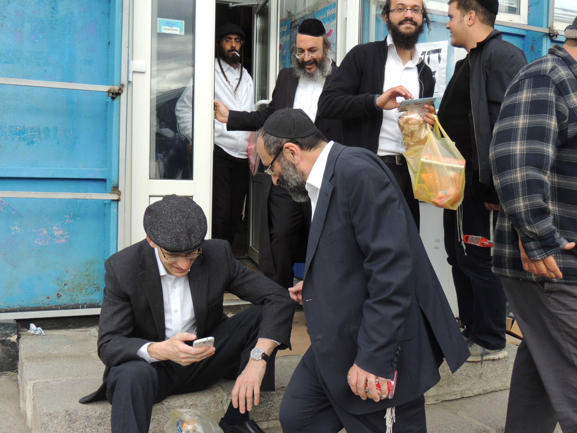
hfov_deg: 46.8
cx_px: 288
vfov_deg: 36.0
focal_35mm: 40
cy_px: 216
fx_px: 667
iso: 100
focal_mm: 7.1
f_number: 3.3
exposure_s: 1/320
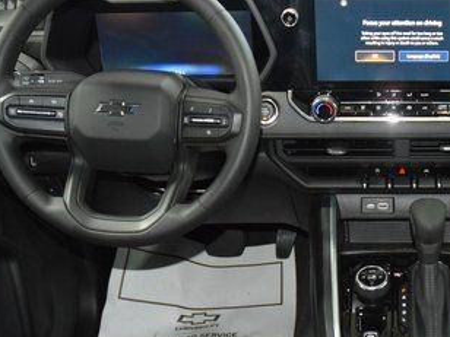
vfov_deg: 26.9
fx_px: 702
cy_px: 217
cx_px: 402
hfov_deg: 33.7
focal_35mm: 54
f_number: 3.5
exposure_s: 1/40
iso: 3200
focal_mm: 18
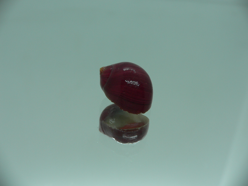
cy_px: 93
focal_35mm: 35
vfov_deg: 40.7
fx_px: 251
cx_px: 124
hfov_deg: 52.6
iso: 80
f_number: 2.8
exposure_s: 1/80
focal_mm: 4.6
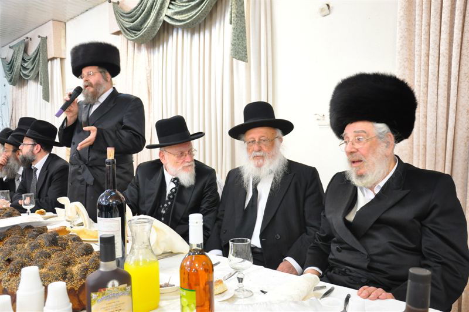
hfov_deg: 59.6
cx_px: 234
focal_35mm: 32
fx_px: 410
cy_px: 156
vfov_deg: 41.6
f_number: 4.5
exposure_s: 1/50
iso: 1250
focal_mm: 21
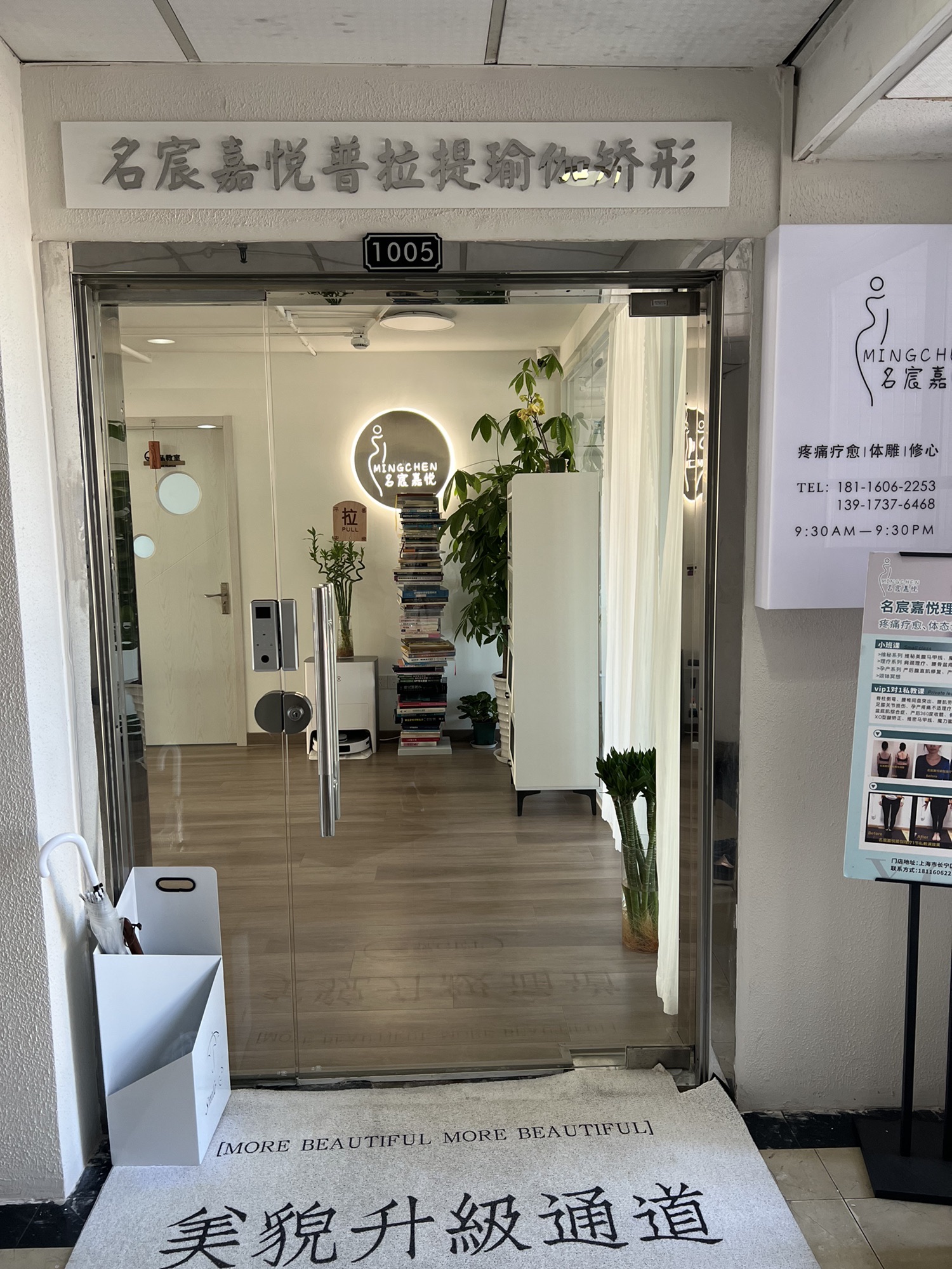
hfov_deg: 53.1
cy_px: 634
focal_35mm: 26
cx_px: 476
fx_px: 953
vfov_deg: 67.3
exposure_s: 1/100
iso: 100
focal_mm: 5.7
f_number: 1.5
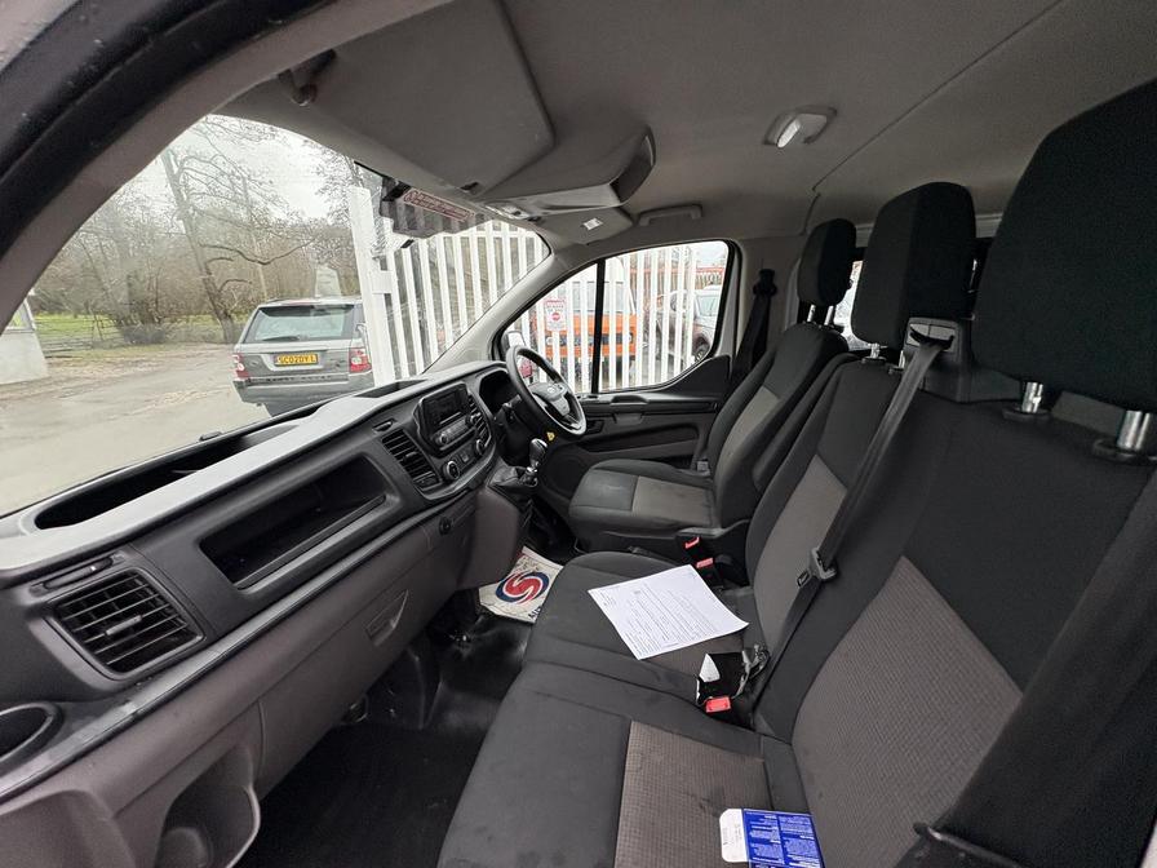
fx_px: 468
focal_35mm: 14
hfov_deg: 102.1
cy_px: 434
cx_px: 578
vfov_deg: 85.7
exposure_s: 1/99
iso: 160
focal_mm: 2.22
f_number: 2.2
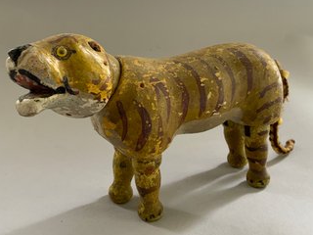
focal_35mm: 31
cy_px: 117
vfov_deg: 45.4
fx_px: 280
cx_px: 149
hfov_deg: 58.3
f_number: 1.8
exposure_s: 1/60
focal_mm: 3
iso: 125
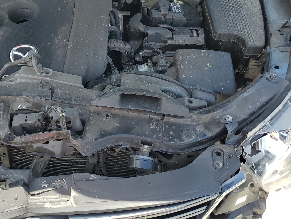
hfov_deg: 43.3
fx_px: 353
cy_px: 102
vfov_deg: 34.3
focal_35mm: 42
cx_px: 71
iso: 50
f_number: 1.5
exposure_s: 1/833
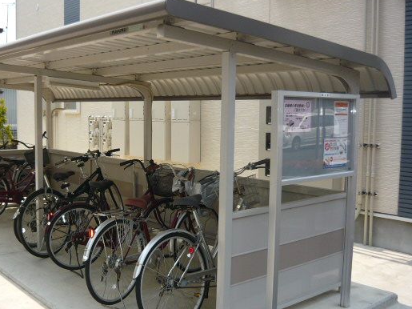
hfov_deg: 45.5
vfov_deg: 35.1
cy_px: 156
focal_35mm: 41
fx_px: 488
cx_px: 162
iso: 100
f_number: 8
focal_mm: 5.5
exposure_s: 1/125
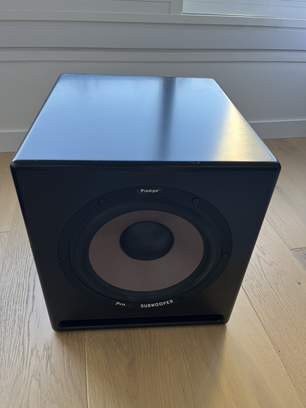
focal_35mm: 26
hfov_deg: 53.1
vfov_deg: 67.3
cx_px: 153
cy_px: 204
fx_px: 306
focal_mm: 5.1
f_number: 1.6
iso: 64
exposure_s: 1/121
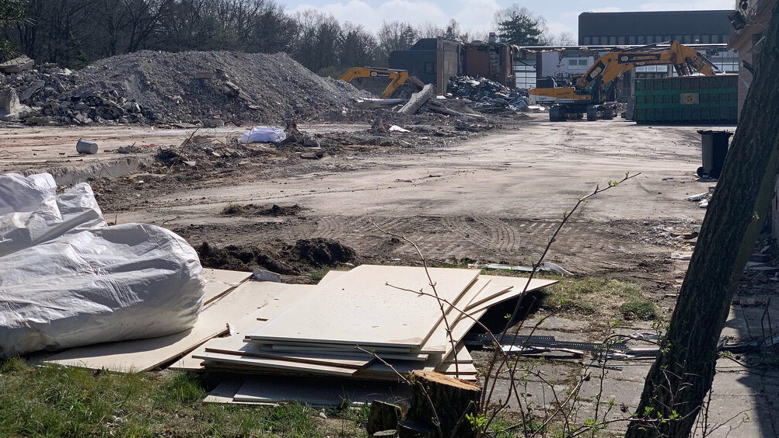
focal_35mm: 57
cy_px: 149
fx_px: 1178
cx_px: 390
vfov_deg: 21.0
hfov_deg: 36.6
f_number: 2.4
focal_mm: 6
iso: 16
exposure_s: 1/2519
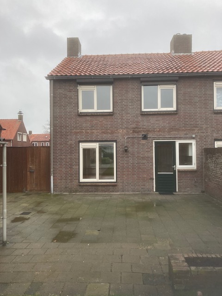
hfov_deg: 49.7
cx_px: 111
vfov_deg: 63.4
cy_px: 148
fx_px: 239
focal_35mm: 28
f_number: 1.8
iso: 32
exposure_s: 1/121
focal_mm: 3.99
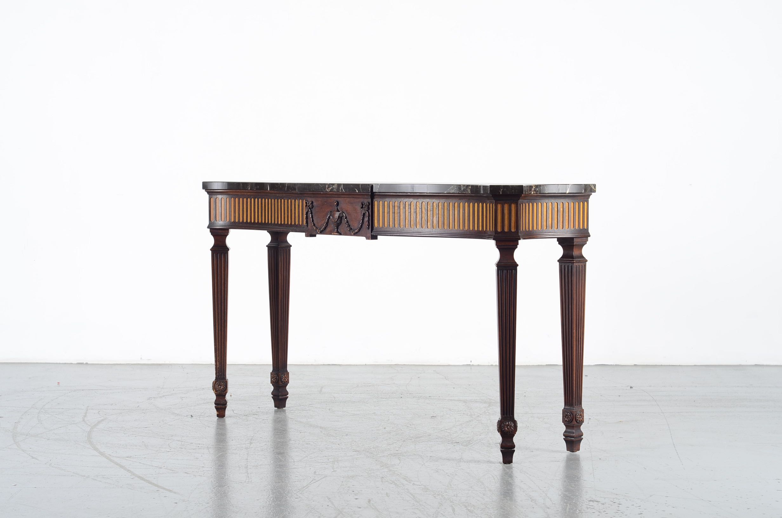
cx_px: 391
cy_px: 259
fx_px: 1626
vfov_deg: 18.1
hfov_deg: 27.0
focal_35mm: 75
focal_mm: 50
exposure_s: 1/125
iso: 100
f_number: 5
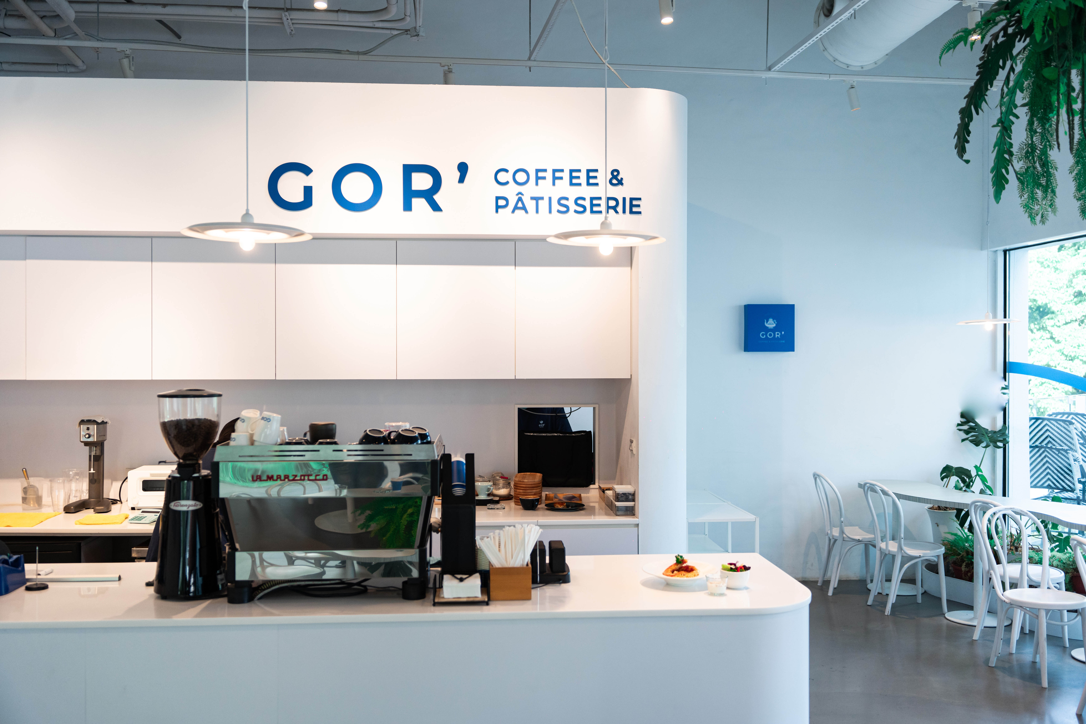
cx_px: 543
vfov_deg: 38.9
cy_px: 362
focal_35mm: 34
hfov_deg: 55.8
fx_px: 1026
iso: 1000
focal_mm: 34
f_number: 2.8
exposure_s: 1/320
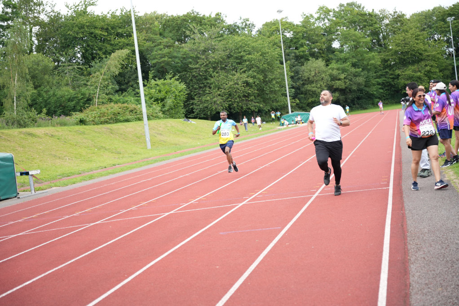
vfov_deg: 27.0
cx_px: 230
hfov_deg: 39.7
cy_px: 153
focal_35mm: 50
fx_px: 636
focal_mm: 49.9
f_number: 2.8
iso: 250
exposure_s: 1/640
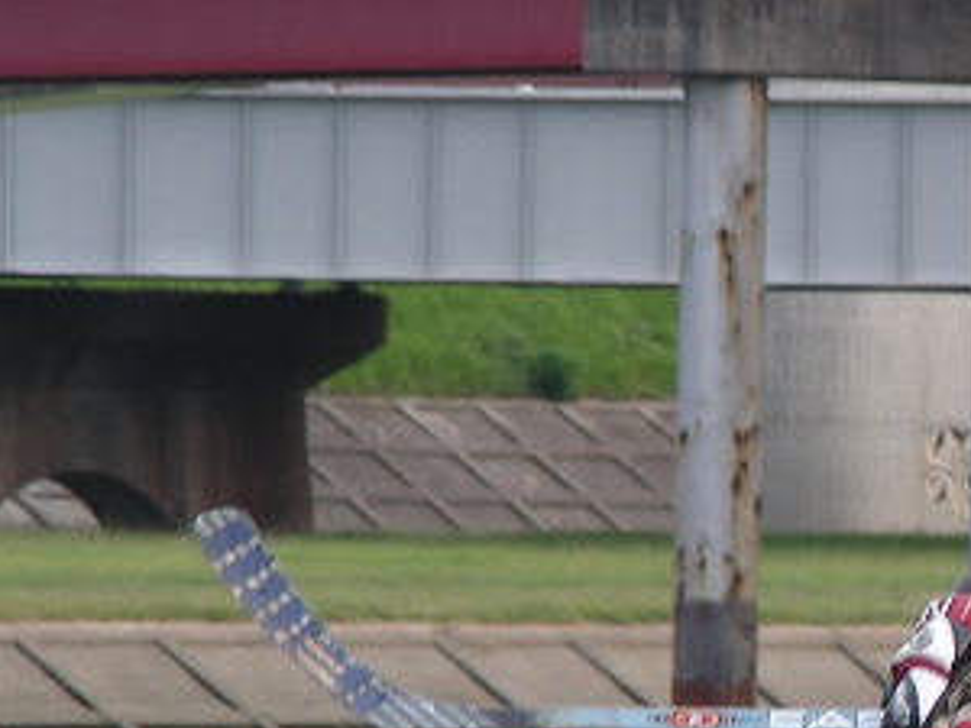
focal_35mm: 670
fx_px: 18794
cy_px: 592
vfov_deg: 2.2
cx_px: 1340
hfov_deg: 3.0
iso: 50
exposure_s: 1/112
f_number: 3.5
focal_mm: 32.7
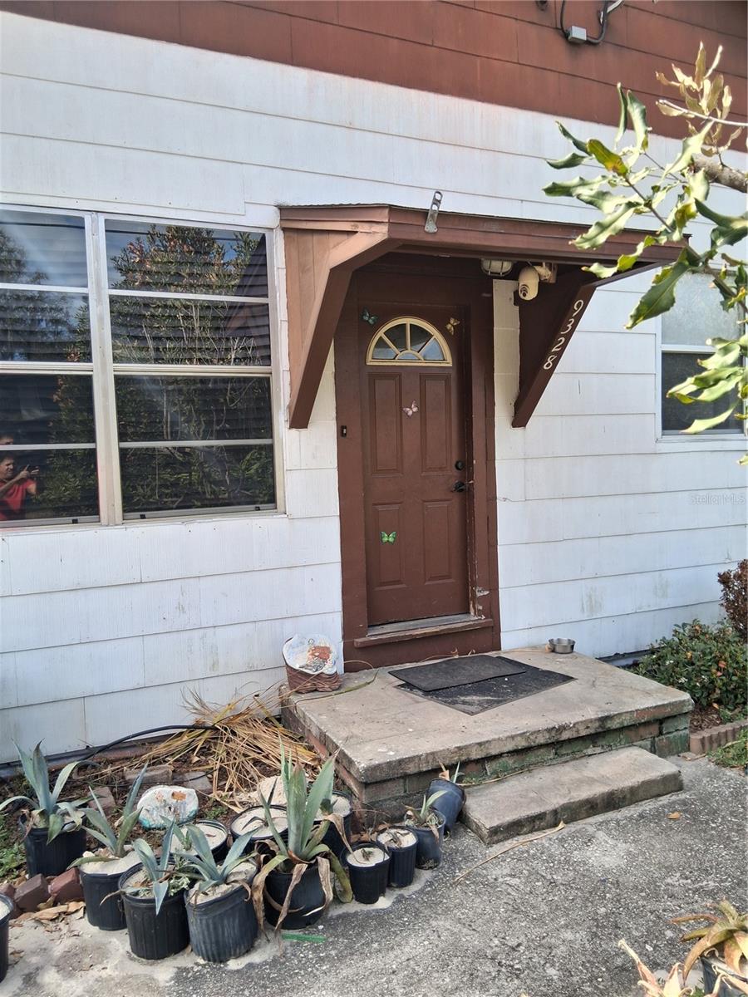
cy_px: 498
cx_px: 374
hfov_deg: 53.1
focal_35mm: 26
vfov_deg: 67.3
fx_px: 749
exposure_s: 1/162
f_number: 1.8
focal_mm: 3.98
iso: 25
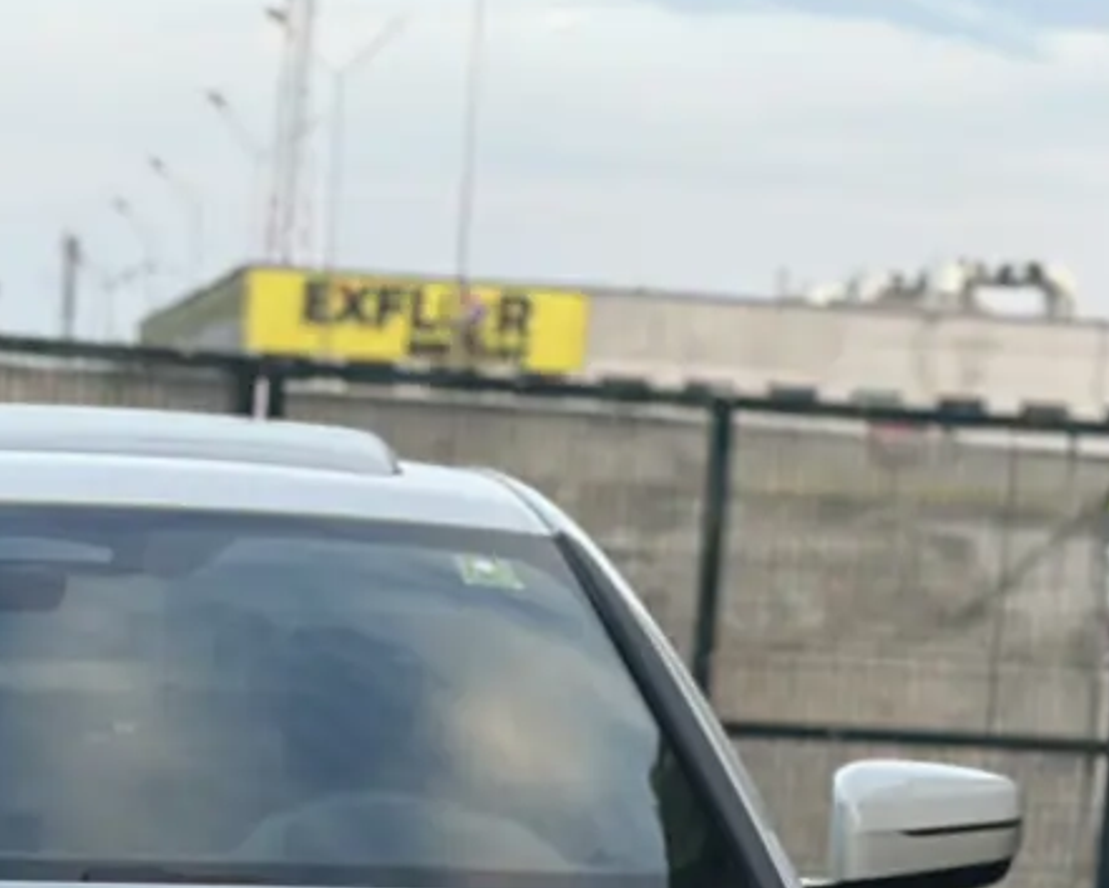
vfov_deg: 9.9
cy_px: 1230
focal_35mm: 153
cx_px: 239
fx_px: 5023
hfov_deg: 12.6
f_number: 1.78
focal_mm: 6.86
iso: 80
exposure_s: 1/98
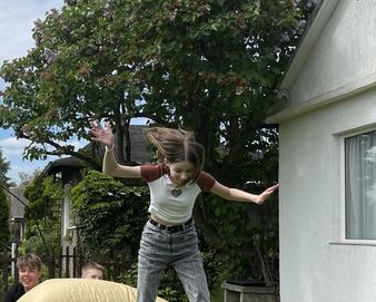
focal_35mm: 60
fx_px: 668
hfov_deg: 29.0
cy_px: 192
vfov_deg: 25.3
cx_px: -19
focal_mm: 5.1
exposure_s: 1/5376
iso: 32
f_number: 1.6
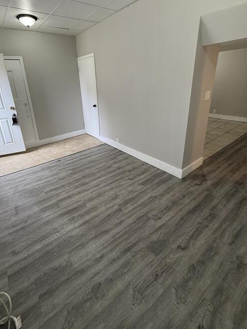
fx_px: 162
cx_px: 106
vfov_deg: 90.1
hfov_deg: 74.3
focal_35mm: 17
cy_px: 135
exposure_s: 1/120
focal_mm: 2.22
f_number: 2.2
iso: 250
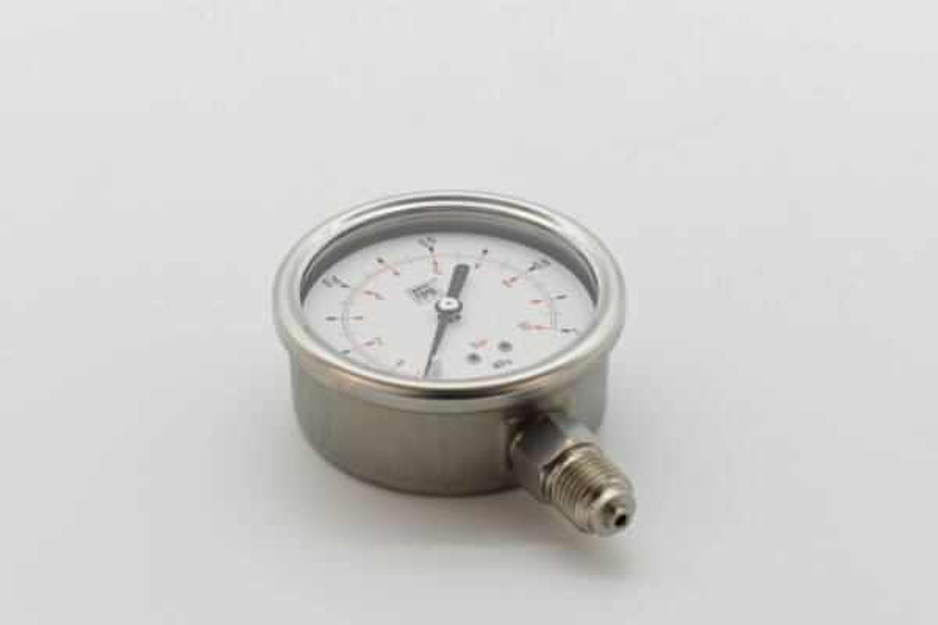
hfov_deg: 24.6
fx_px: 2149
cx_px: 469
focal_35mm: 82
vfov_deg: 16.6
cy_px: 312
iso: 1600
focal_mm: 55
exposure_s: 1/1250
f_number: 8
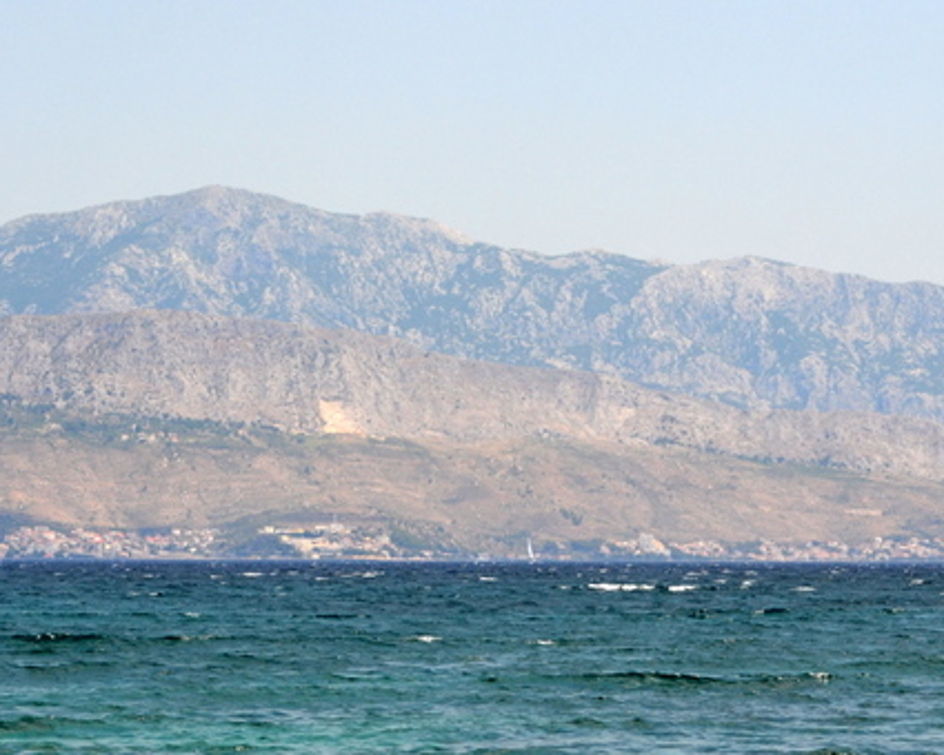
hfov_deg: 13.2
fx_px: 4076
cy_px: 386
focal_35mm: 146
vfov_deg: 10.6
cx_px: 415
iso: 400
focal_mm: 55
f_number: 11
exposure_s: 1/400
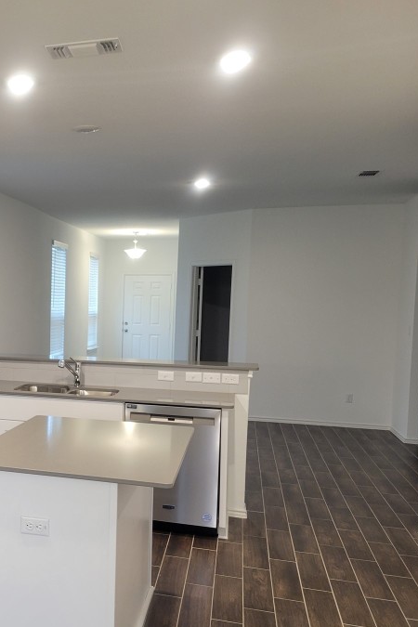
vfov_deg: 47.4
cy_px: 341
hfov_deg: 30.0
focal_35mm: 41
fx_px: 714
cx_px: -16
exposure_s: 1/60
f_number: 1.8
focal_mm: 5.4
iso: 200
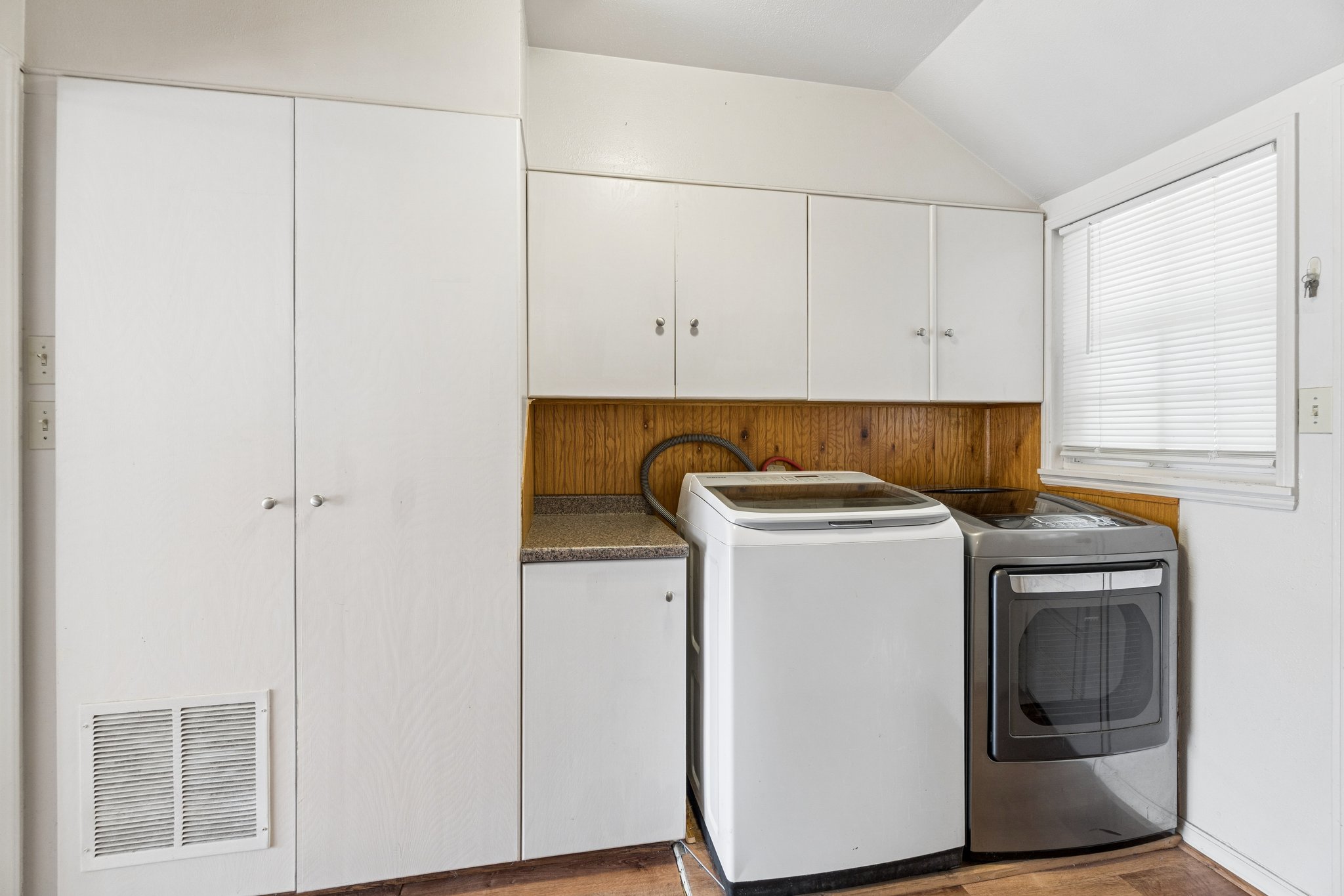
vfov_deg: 77.3
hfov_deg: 100.4
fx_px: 560
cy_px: 448
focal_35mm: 15
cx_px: 672
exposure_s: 1/25
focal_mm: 10
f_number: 6.3
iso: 200
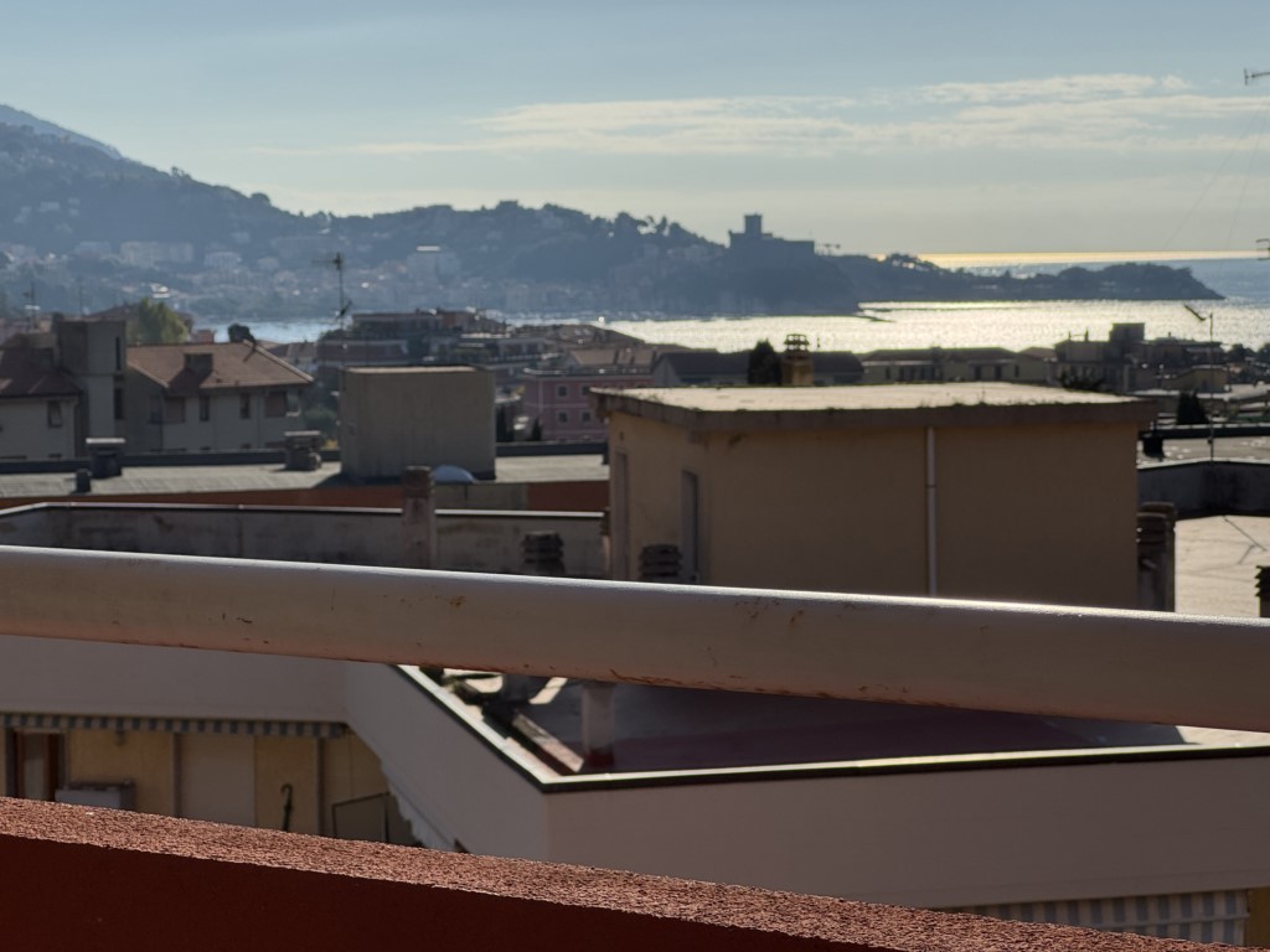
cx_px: 635
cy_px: 476
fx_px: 2825
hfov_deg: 25.3
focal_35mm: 77
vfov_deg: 19.1
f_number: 2.8
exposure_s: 1/2370
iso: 20
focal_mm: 9
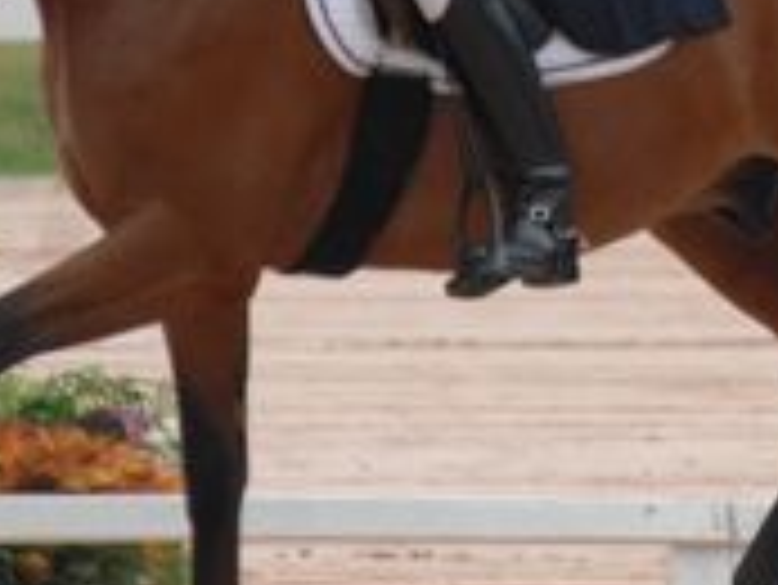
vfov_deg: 0.7
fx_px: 48018
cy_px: -7
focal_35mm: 2135
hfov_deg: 0.9
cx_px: 630
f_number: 5.6
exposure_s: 1/500
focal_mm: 400
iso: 400
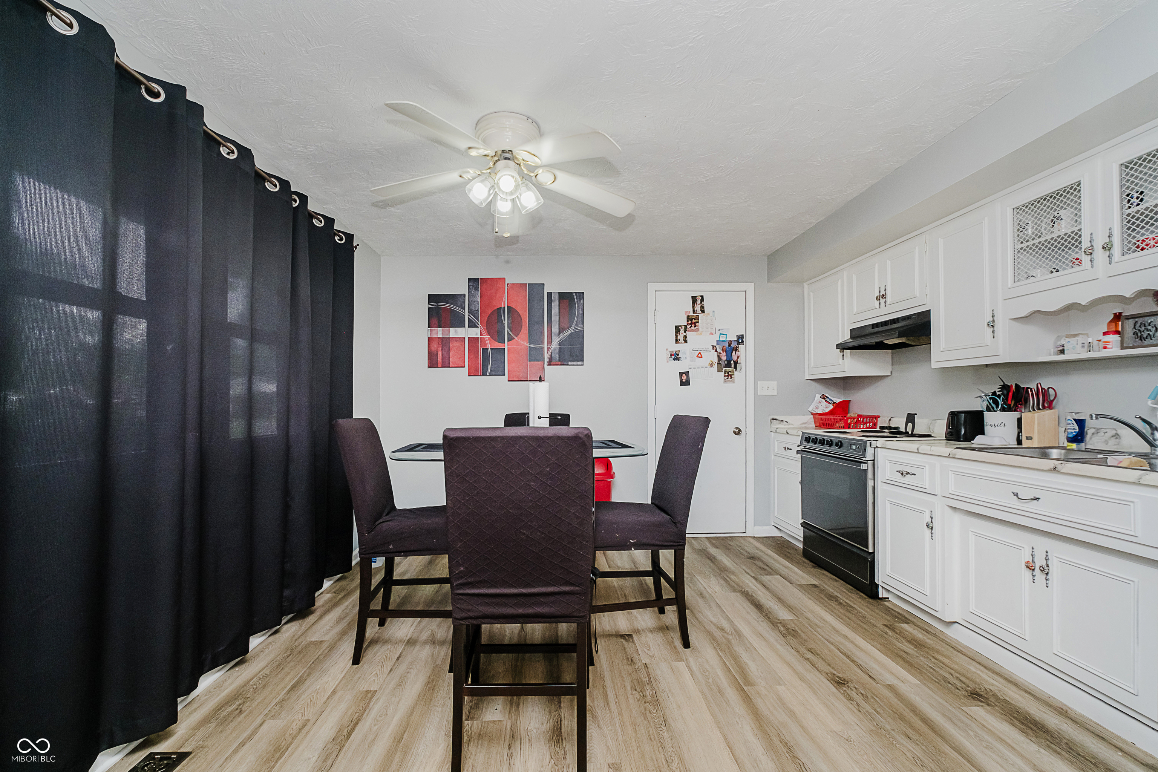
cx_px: 579
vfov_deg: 77.3
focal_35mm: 15
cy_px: 386
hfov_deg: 100.4
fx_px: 482
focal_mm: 10
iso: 500
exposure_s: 1/40
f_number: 4
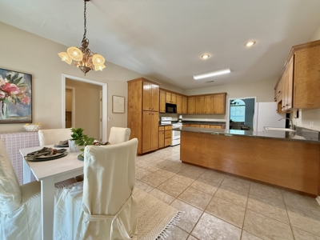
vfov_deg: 85.7
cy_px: 120
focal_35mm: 14
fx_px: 129
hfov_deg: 102.1
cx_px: 160
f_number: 2.2
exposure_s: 1/120
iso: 500
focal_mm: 2.22
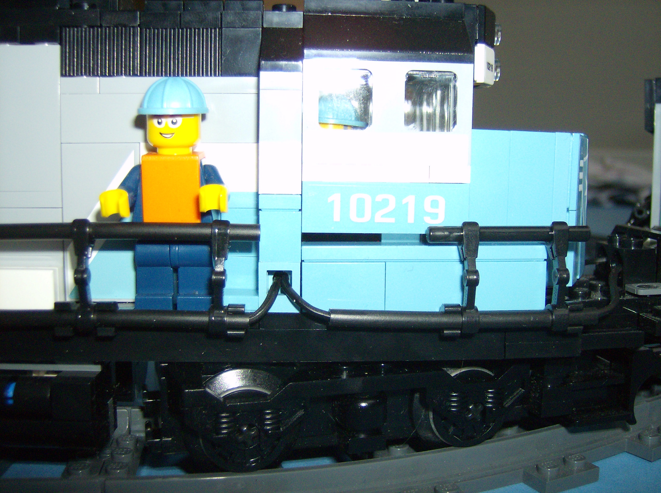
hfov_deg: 51.5
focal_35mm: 36
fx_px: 686
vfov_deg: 39.5
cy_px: 246
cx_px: 330
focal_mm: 6
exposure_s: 1/60
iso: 200
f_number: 2.8
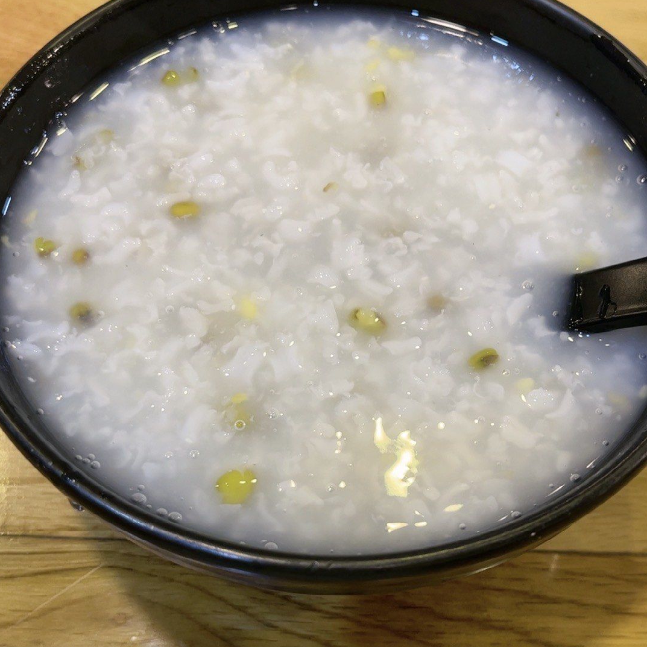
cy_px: 265
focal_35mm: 70
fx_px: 1480
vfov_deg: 24.6
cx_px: 323
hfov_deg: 24.7
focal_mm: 5.1
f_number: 1.6
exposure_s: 1/50
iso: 80
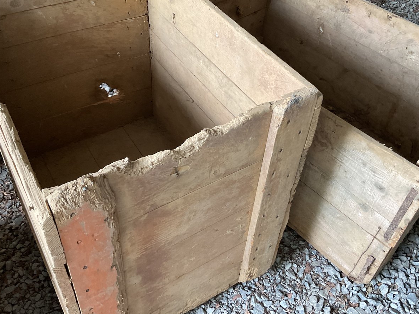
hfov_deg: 50.1
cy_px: 120
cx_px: 229
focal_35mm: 37
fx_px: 448
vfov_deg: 38.5
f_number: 1.8
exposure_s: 1/60
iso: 80
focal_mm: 3
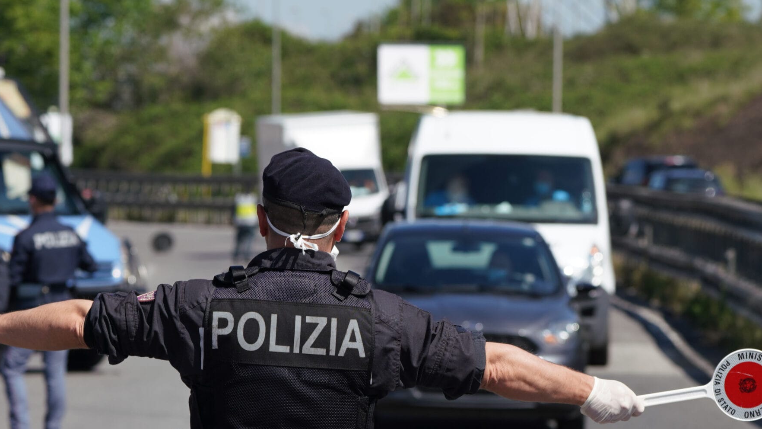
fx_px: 4607
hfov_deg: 9.5
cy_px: 320
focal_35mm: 228
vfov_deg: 5.3
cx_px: 292
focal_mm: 150
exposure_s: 1/500
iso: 160
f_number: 7.1
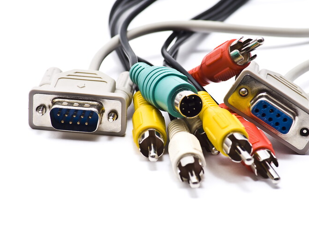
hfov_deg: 6.2
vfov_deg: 4.7
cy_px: 116
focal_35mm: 318
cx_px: 172
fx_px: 2835
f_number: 11
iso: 100
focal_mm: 195
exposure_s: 1/200
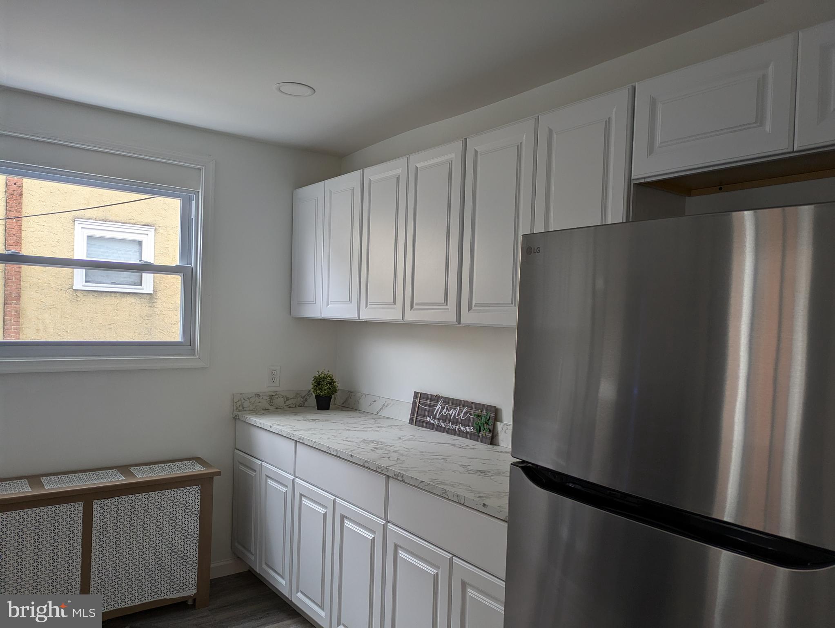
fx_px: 603
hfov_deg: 69.4
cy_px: 314
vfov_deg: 54.9
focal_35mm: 25
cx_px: 418
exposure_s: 1/120
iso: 68
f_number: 1.89
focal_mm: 5.43
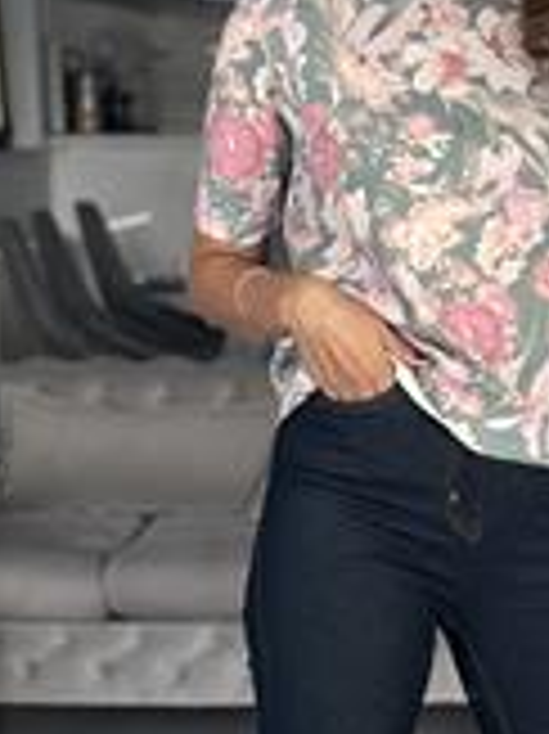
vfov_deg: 13.2
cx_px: 400
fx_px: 3155
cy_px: 594
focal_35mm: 149
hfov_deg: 9.9
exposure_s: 1/51
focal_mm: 6.86
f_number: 1.78
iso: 400
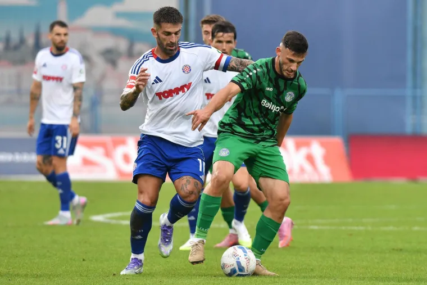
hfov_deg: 5.9
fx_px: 4152
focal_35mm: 350
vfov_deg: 3.9
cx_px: 214
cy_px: 142
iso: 2000
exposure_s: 1/1000
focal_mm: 350
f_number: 5
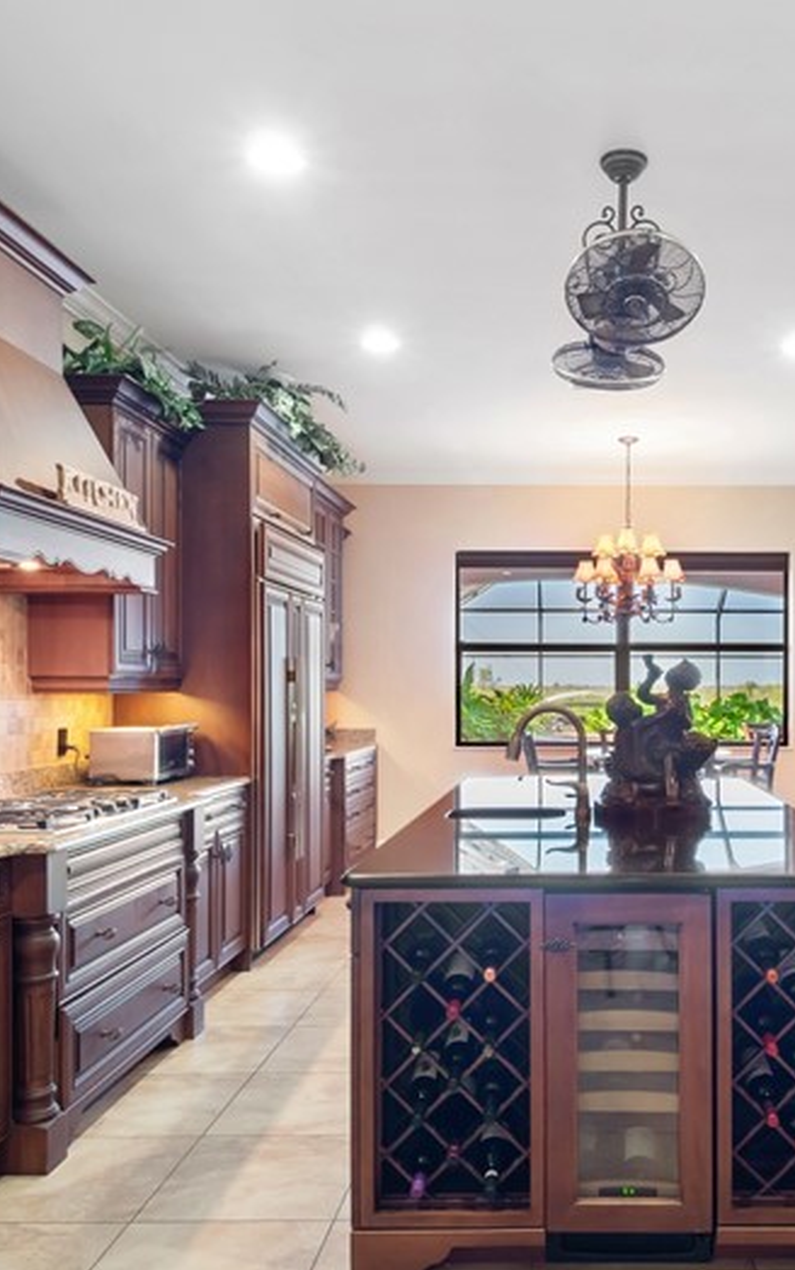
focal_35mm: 29
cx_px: 608
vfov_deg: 64.5
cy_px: 693
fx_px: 1004
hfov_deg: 41.7
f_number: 7.1
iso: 200
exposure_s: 1/1.25
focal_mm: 7
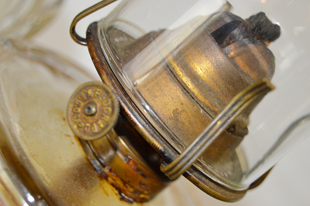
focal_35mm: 82
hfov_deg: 24.6
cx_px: 155
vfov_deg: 16.5
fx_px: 710
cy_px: 103
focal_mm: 55
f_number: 5.6
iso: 640
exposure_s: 1/60
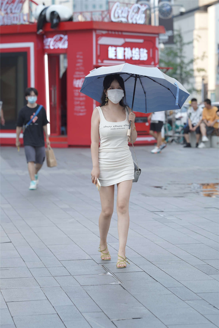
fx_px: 1232
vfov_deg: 15.2
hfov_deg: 10.2
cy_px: 164
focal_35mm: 135
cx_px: 110
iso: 320
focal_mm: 135
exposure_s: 1/400
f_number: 4.5
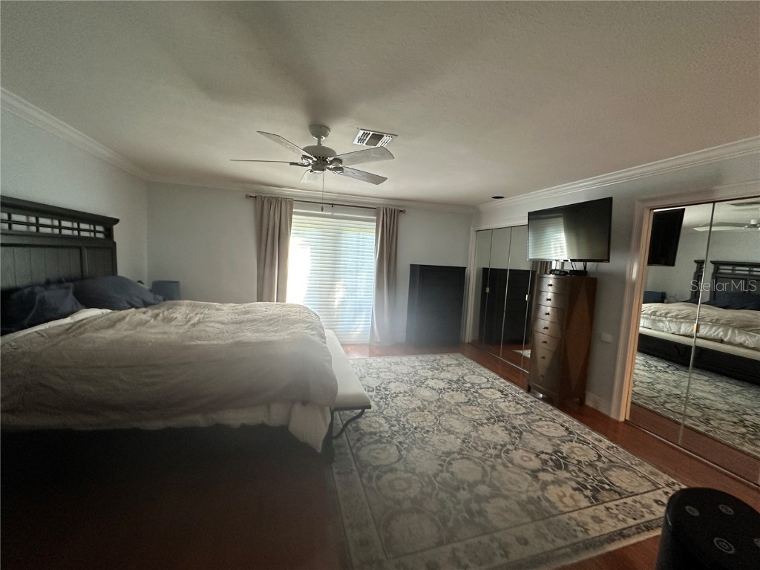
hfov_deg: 102.1
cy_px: 285
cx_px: 380
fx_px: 307
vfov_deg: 85.7
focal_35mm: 14
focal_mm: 2.22
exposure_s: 1/60
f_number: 2.2
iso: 320
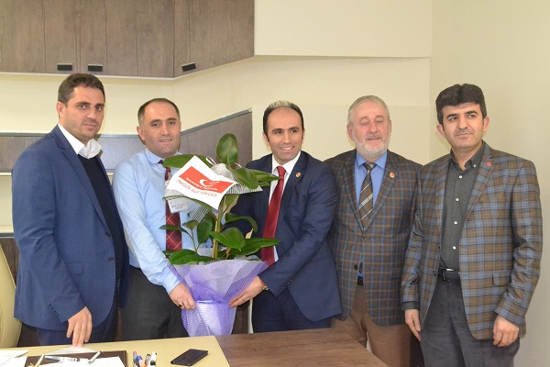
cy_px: 184
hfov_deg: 49.6
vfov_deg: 34.2
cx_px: 275
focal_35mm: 39
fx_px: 596
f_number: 8
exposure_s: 1/100
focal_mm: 26
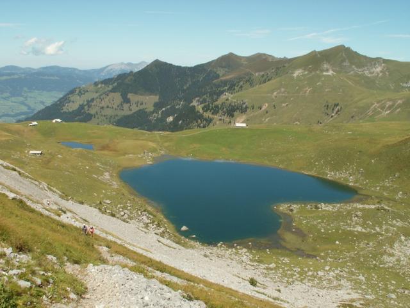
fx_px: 415
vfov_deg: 40.7
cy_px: 154
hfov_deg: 52.6
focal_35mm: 35
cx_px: 205
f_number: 8
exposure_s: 1/125
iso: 50
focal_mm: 5.86
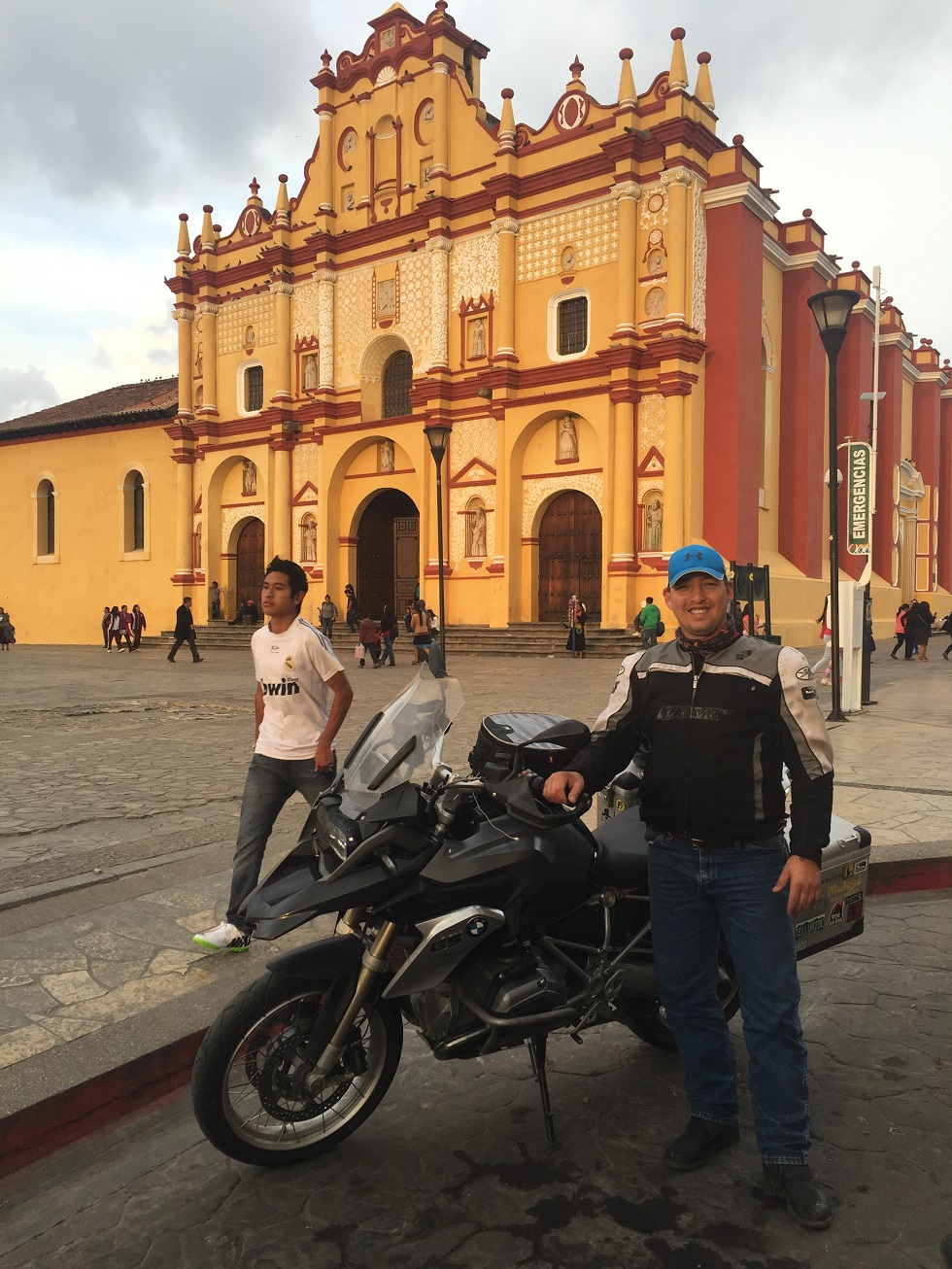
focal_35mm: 29
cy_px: 634
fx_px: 1063
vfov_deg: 61.7
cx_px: 476
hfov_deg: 48.2
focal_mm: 4.15
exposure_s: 1/221
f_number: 2.2
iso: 32
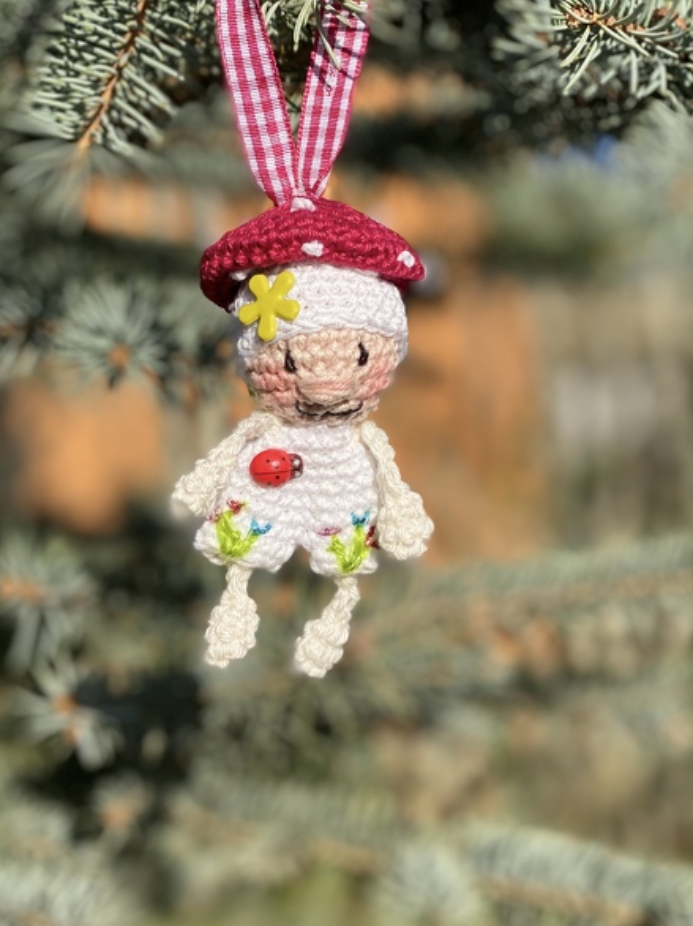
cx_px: 319
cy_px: 501
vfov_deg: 27.4
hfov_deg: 20.7
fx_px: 1897
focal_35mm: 71
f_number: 2
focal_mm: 6
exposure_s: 1/1410
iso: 20
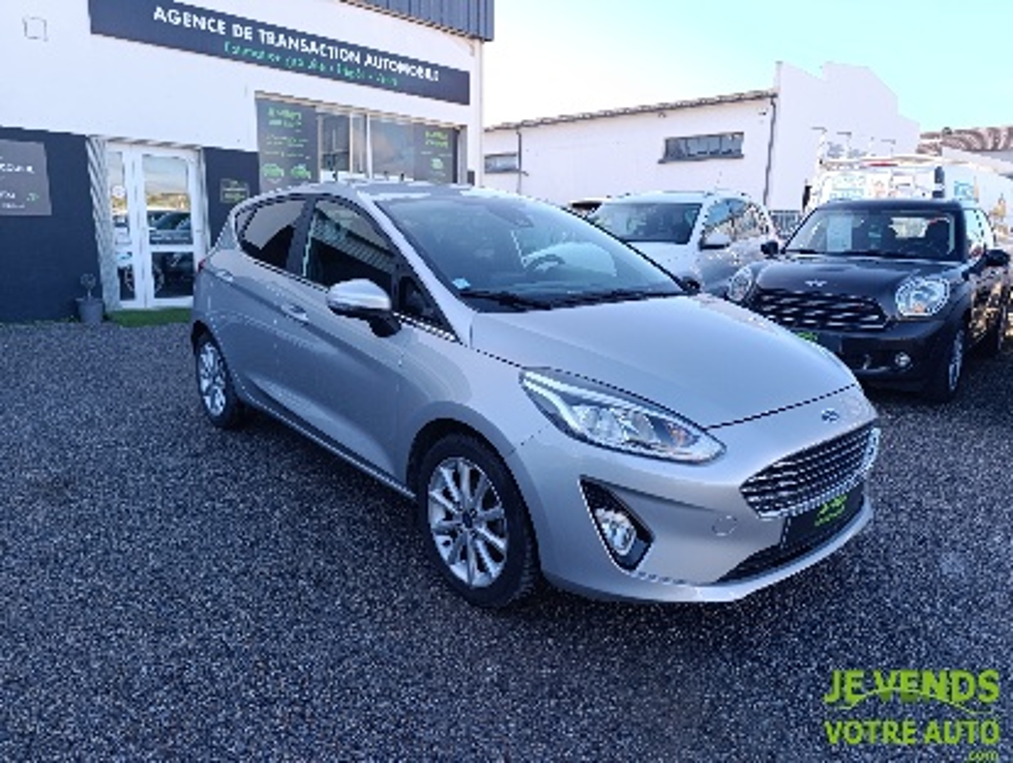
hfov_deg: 73.8
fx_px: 674
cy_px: 382
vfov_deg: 59.0
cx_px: 506
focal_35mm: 23
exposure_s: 1/100
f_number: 1.6
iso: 50
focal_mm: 6.14
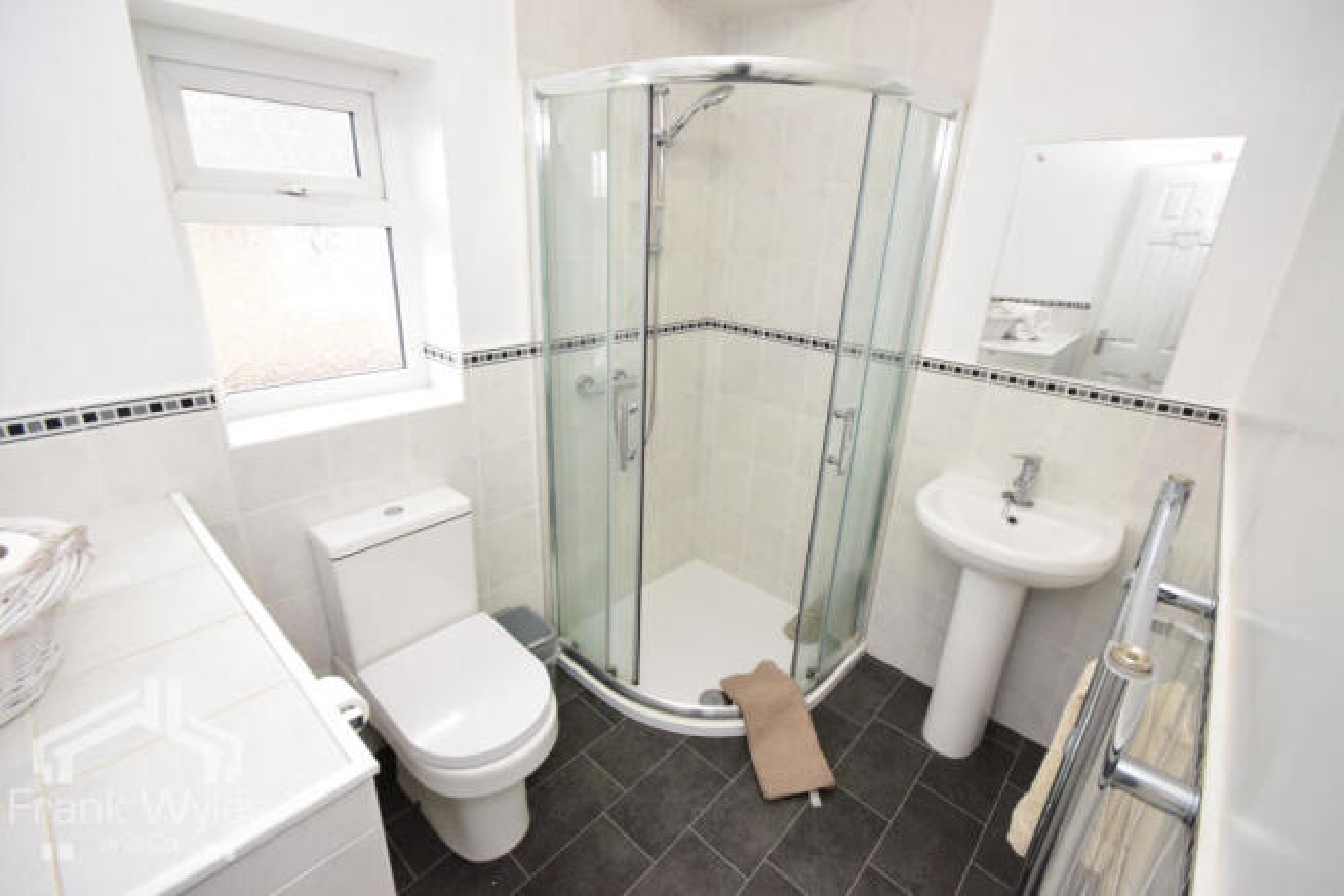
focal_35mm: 15
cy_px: 448
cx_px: 672
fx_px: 560
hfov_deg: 100.4
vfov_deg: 77.4
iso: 1250
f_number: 10
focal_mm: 10
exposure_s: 1/60
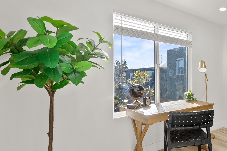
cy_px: 77
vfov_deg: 49.5
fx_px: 164
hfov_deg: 61.4
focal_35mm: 26
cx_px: 193
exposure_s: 1/25
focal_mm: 14
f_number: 8
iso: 640
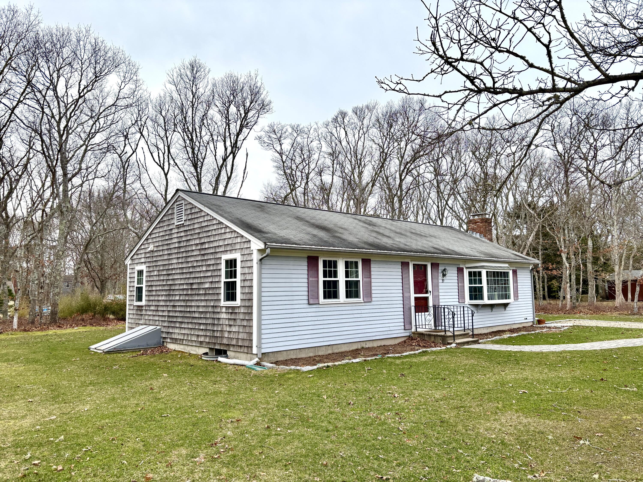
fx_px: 483
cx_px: 322
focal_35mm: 26
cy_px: 241
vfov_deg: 53.1
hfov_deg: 67.3
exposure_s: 1/2857
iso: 50
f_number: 1.6
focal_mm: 5.96
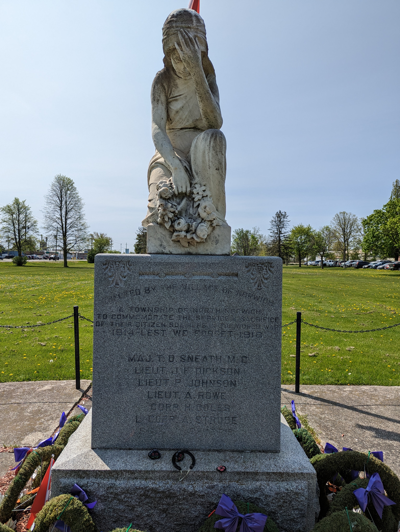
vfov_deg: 71.5
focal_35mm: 24
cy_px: 266
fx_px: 369
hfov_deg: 56.9
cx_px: 200
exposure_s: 1/2976
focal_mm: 6.81
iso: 47
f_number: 1.85
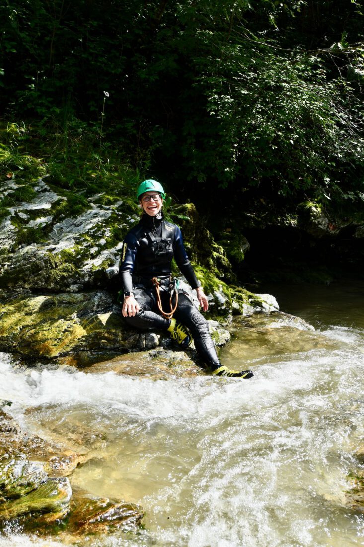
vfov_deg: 53.1
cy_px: 274
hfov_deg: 36.9
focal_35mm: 36
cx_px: 182
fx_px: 546
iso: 200
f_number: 7.1
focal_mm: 24
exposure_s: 1/250
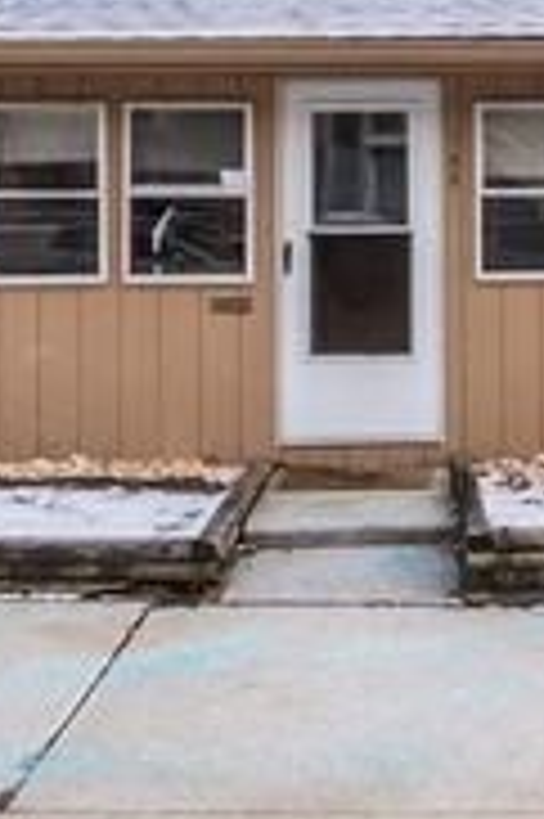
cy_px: 214
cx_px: 517
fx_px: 999
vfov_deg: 43.2
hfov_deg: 28.9
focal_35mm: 44
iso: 100
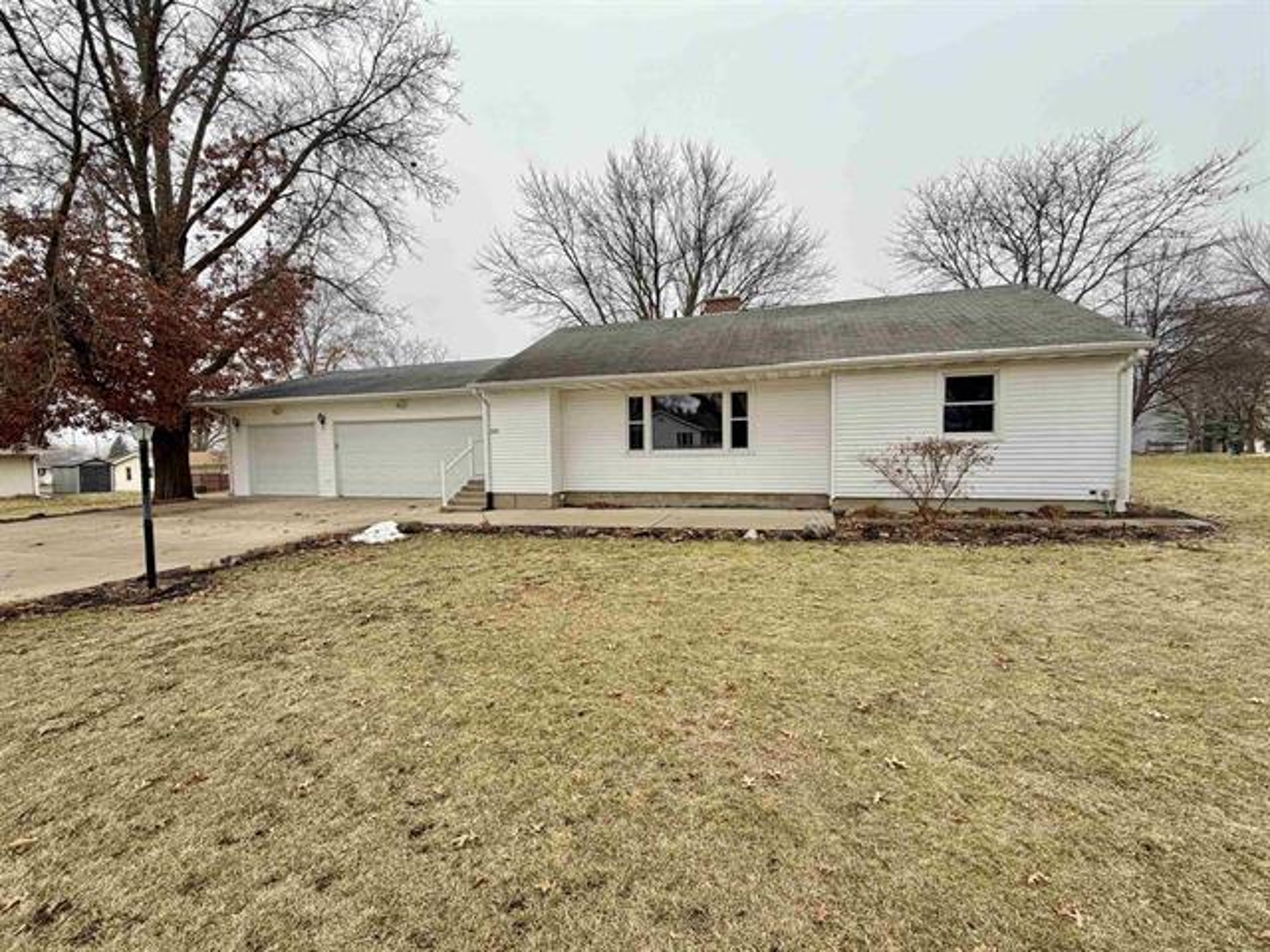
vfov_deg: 85.7
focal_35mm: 14
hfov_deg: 102.1
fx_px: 514
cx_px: 635
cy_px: 476
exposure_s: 1/220
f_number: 2.2
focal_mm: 2.22
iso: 40
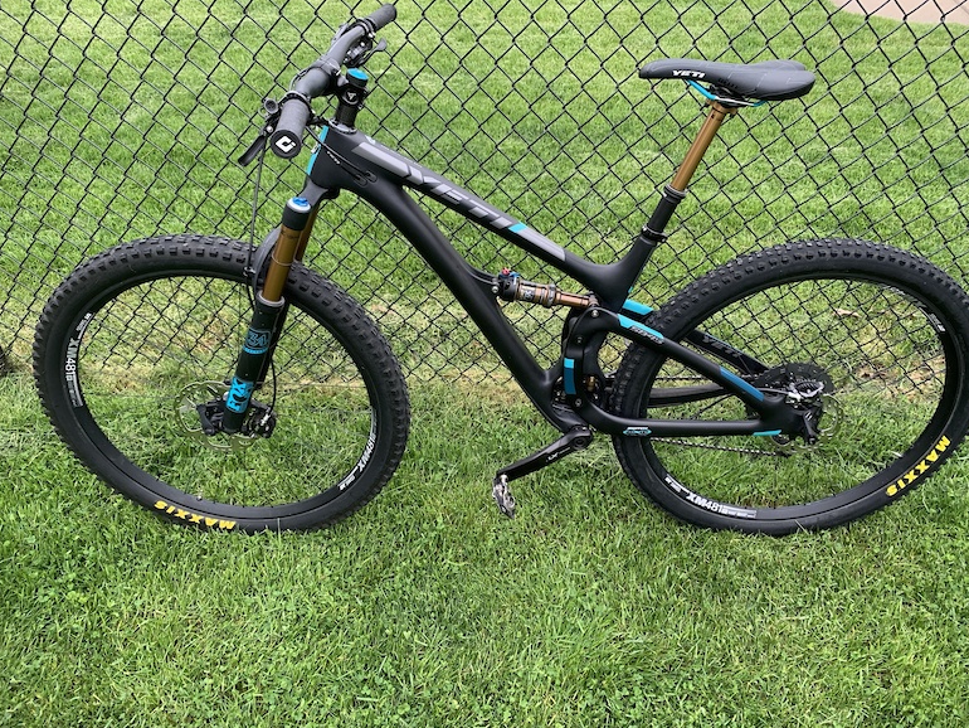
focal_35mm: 27
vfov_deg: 51.4
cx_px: 502
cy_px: 353
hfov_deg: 65.3
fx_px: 756
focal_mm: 4.25
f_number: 1.8
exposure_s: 1/121
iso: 32
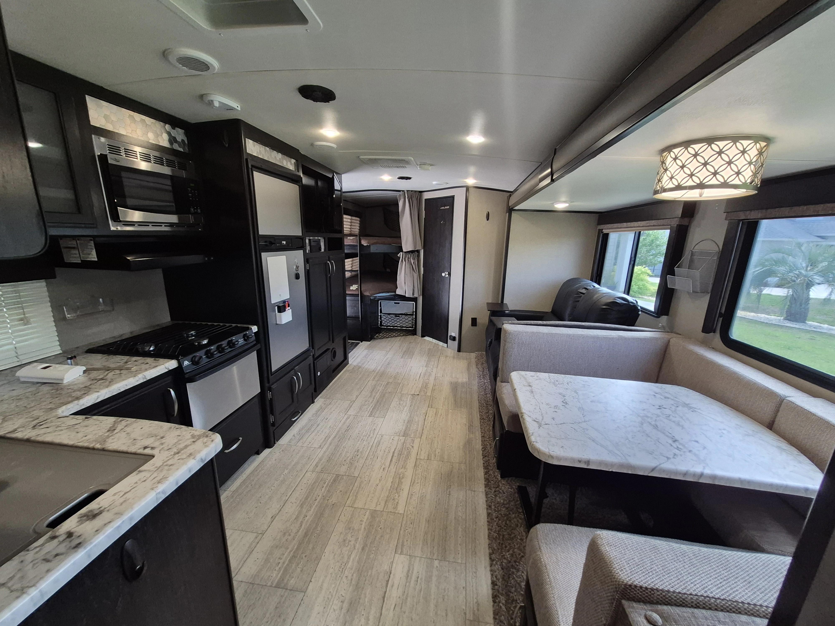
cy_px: 313
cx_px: 418
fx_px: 314
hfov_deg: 106.2
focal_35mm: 13
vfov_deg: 89.9
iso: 200
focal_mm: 1.74
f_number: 2.2
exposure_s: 1/60
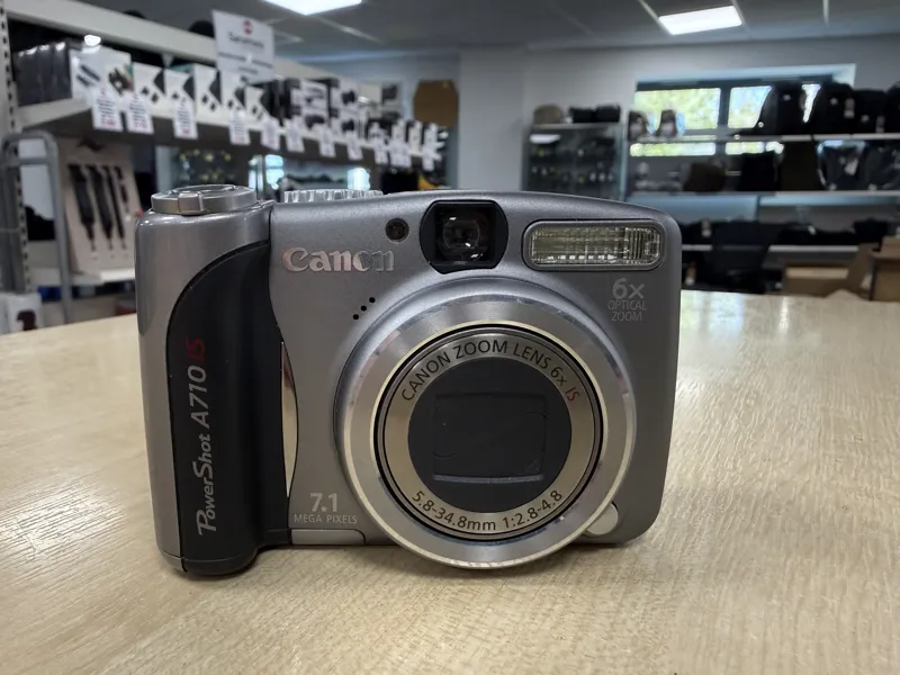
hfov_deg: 71.6
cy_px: 338
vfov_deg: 56.8
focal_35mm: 24
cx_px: 450
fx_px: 624
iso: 250
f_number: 2.2
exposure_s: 1/100
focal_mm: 2.22
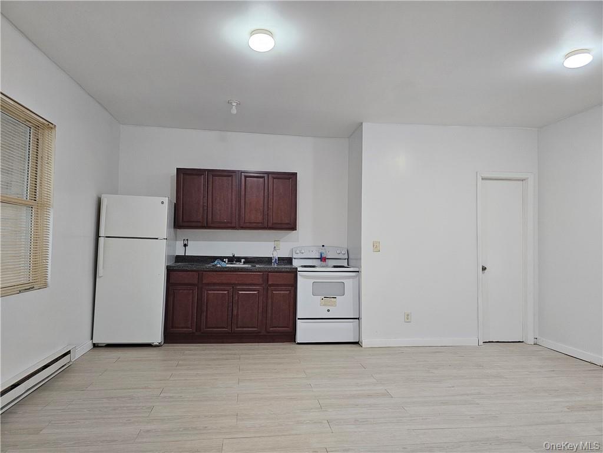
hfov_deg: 73.9
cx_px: 302
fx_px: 401
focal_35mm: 23
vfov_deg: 58.9
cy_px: 226
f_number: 1.7
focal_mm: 6.3
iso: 500
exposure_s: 1/120
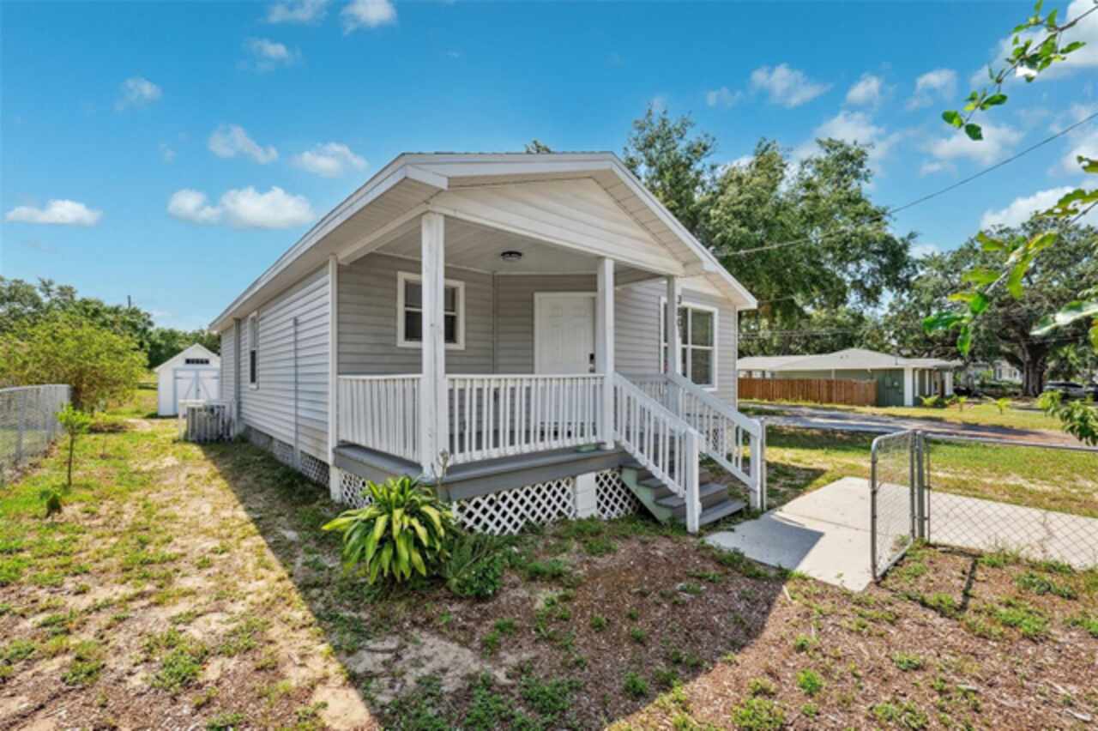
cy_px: 366
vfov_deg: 81.1
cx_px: 549
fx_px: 427
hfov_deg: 104.3
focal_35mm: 14
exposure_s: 1/800
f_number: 8
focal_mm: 14
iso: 400
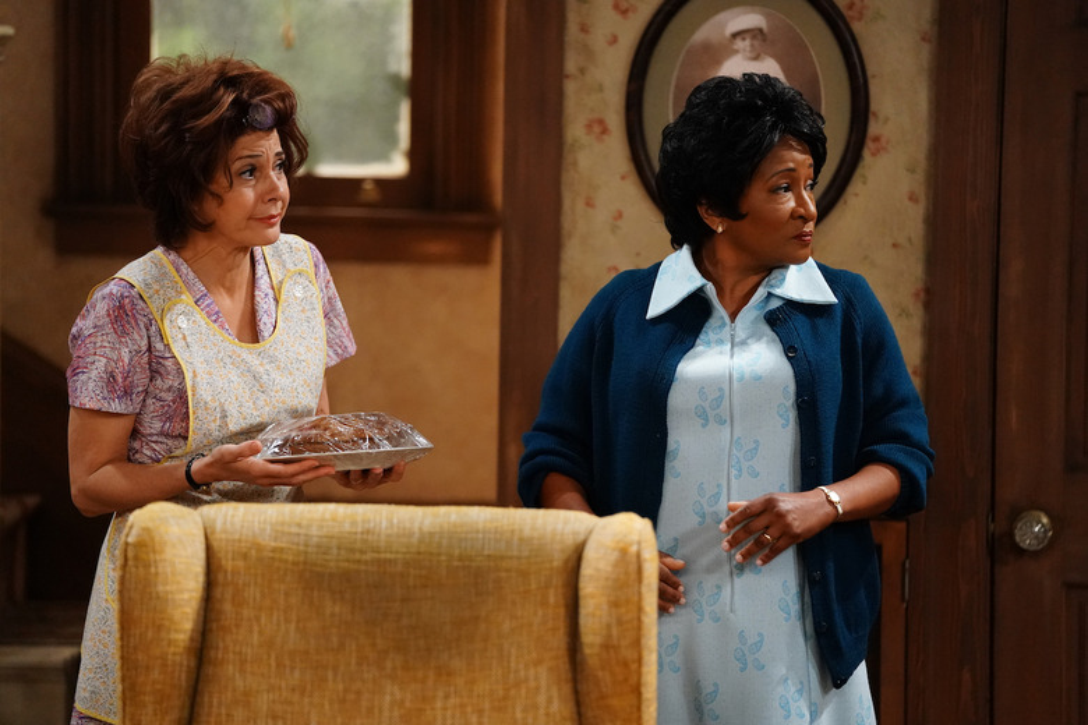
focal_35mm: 184
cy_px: 362
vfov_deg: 7.5
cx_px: 544
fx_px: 5560
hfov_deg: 11.2
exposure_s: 1/250
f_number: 2.8
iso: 8000
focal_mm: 184
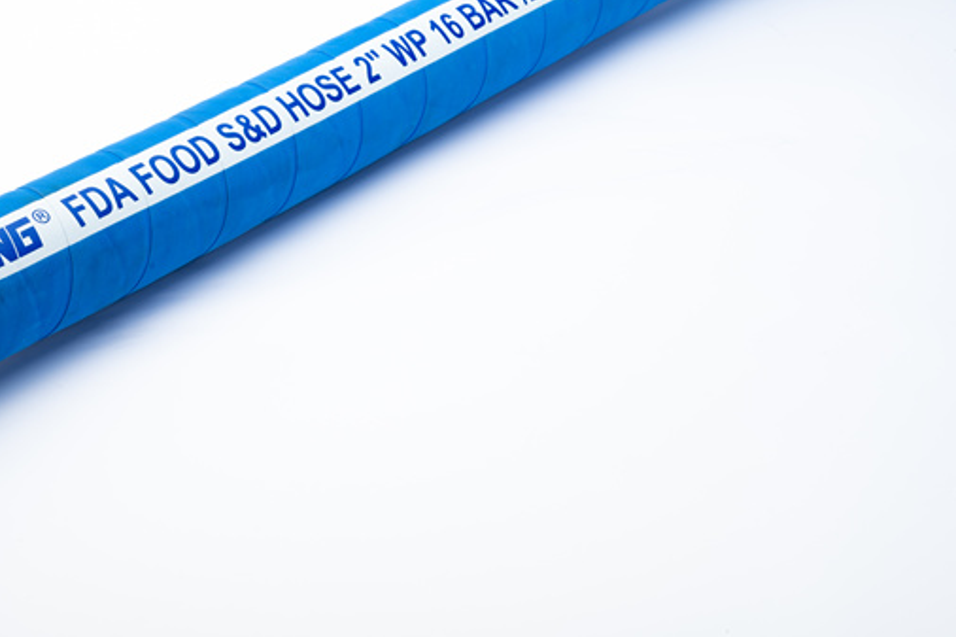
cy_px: 190
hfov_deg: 25.3
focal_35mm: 79
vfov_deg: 17.2
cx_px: 219
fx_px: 2097
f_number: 16
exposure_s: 1/125
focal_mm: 50
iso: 64
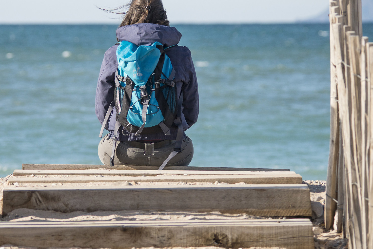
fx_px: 2799
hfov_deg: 7.6
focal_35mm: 270
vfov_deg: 5.1
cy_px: 107
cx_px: 154
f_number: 5
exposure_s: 1/4000
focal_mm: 170
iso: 400
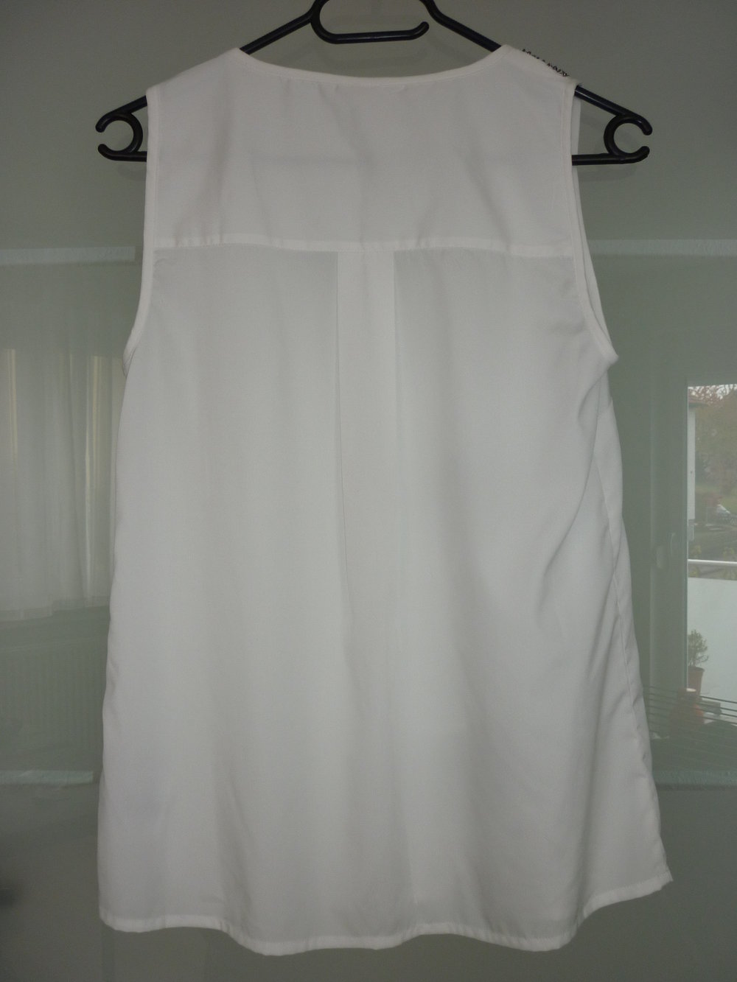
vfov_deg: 55.3
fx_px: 937
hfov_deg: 43.0
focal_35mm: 33
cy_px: 491
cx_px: 368
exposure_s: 1/30
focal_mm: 5.5
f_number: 2.8
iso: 100
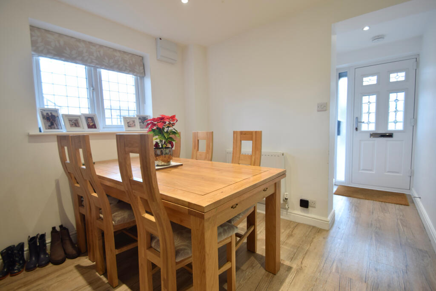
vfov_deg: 77.3
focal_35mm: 15
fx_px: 182
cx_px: 218
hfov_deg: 100.4
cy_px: 146
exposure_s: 1/15
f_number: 3.5
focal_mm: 10
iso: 140
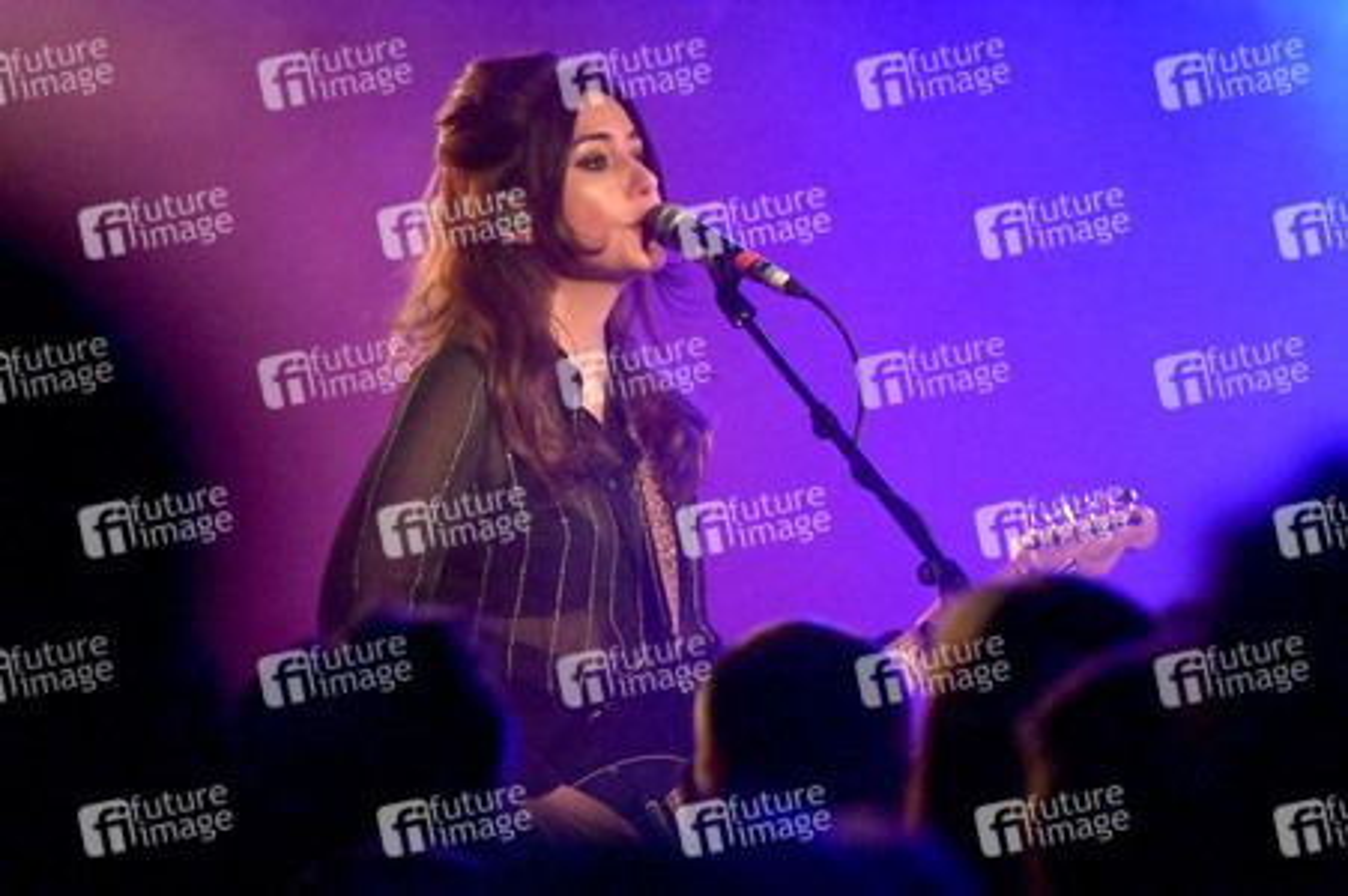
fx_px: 7483
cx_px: 674
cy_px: 448
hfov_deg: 10.3
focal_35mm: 200
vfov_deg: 6.9
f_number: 4
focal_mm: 200
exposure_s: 1/400
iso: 8000
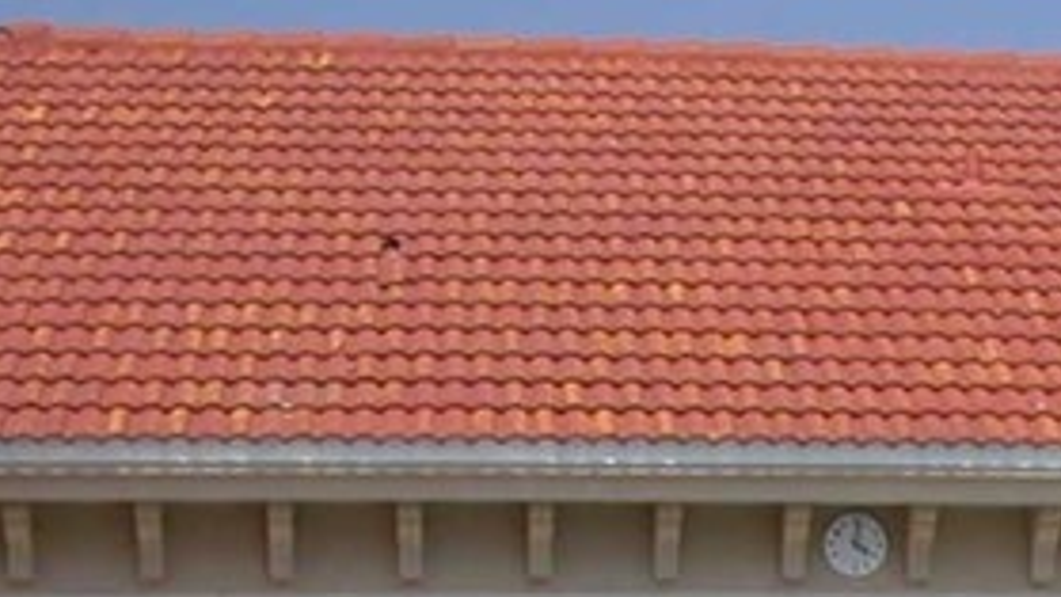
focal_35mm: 148
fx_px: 4164
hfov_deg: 13.5
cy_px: 1274
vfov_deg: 7.8
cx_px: 1696
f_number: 4.5
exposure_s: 1/1205
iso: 100
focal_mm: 5.6
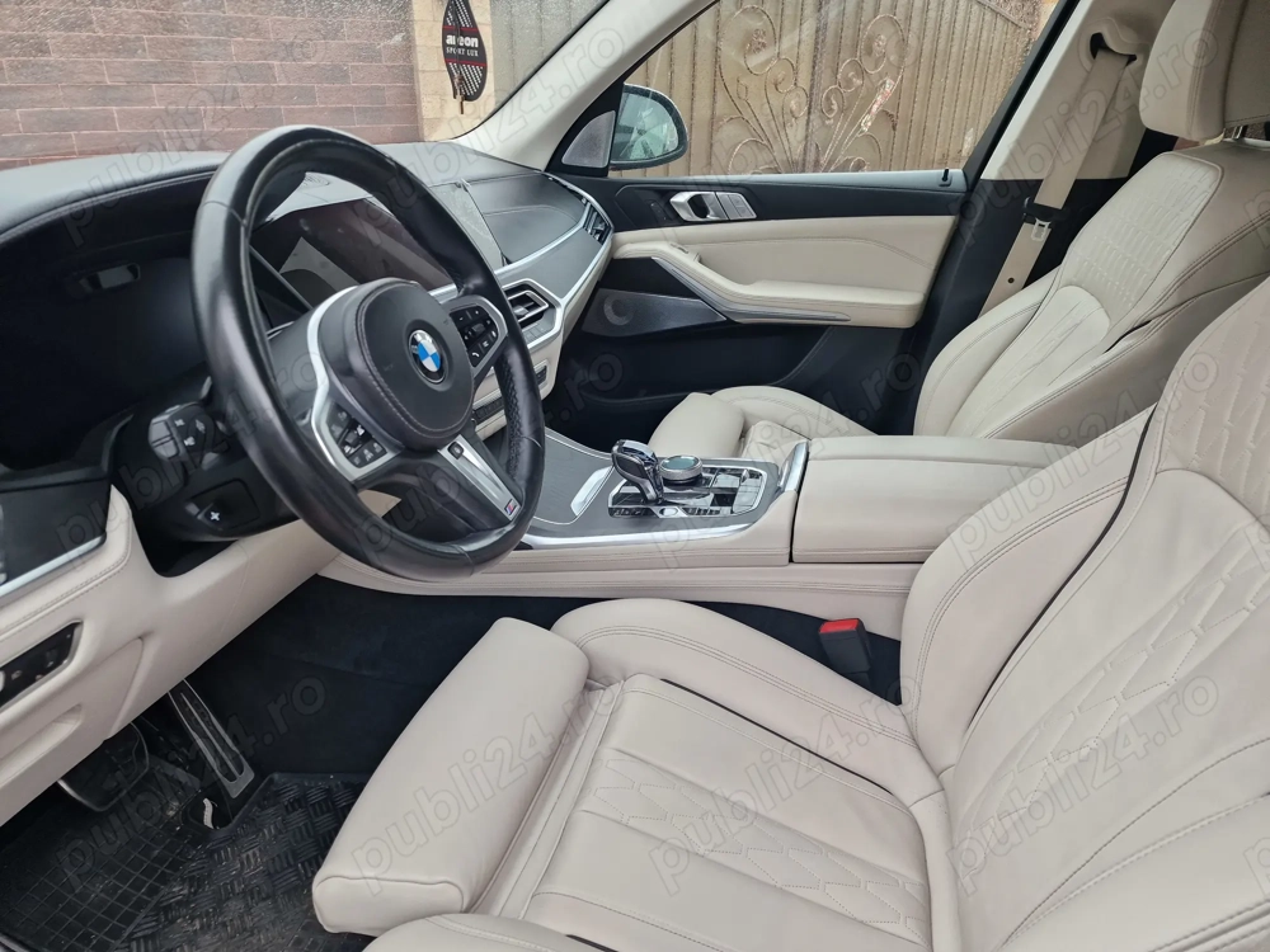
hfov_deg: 73.9
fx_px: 844
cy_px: 476
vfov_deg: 58.9
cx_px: 635
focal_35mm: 23
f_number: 1.8
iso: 160
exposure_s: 1/100
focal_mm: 6.4
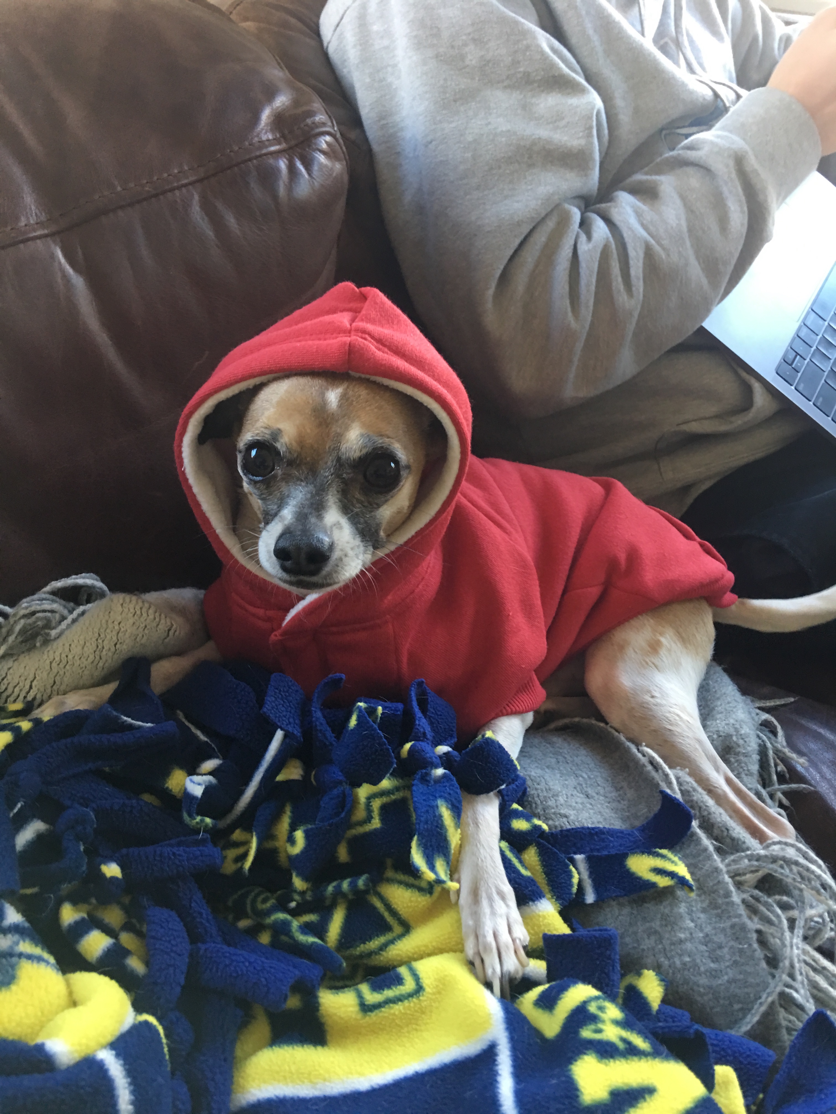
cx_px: 418
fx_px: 934
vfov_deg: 61.7
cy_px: 557
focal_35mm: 29
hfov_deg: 48.2
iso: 50
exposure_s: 1/15
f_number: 2.2
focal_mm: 4.15
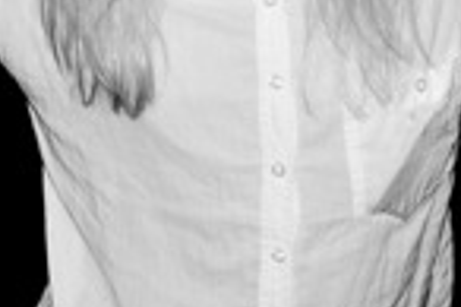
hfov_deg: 16.7
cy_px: -154
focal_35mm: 123
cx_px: 186
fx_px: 1573
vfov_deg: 10.7
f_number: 6.3
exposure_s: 1/60
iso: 200
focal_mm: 26
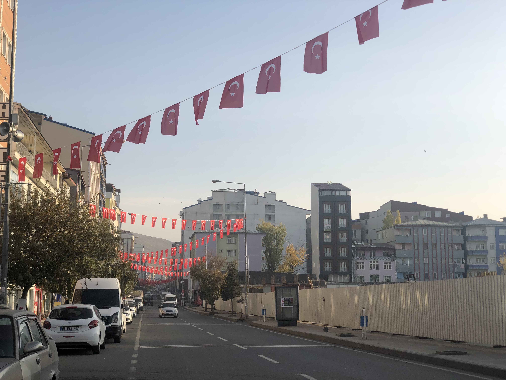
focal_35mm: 52
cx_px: 253
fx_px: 760
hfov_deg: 36.8
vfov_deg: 28.0
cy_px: 190
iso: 16
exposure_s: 1/800
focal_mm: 6
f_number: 2.4
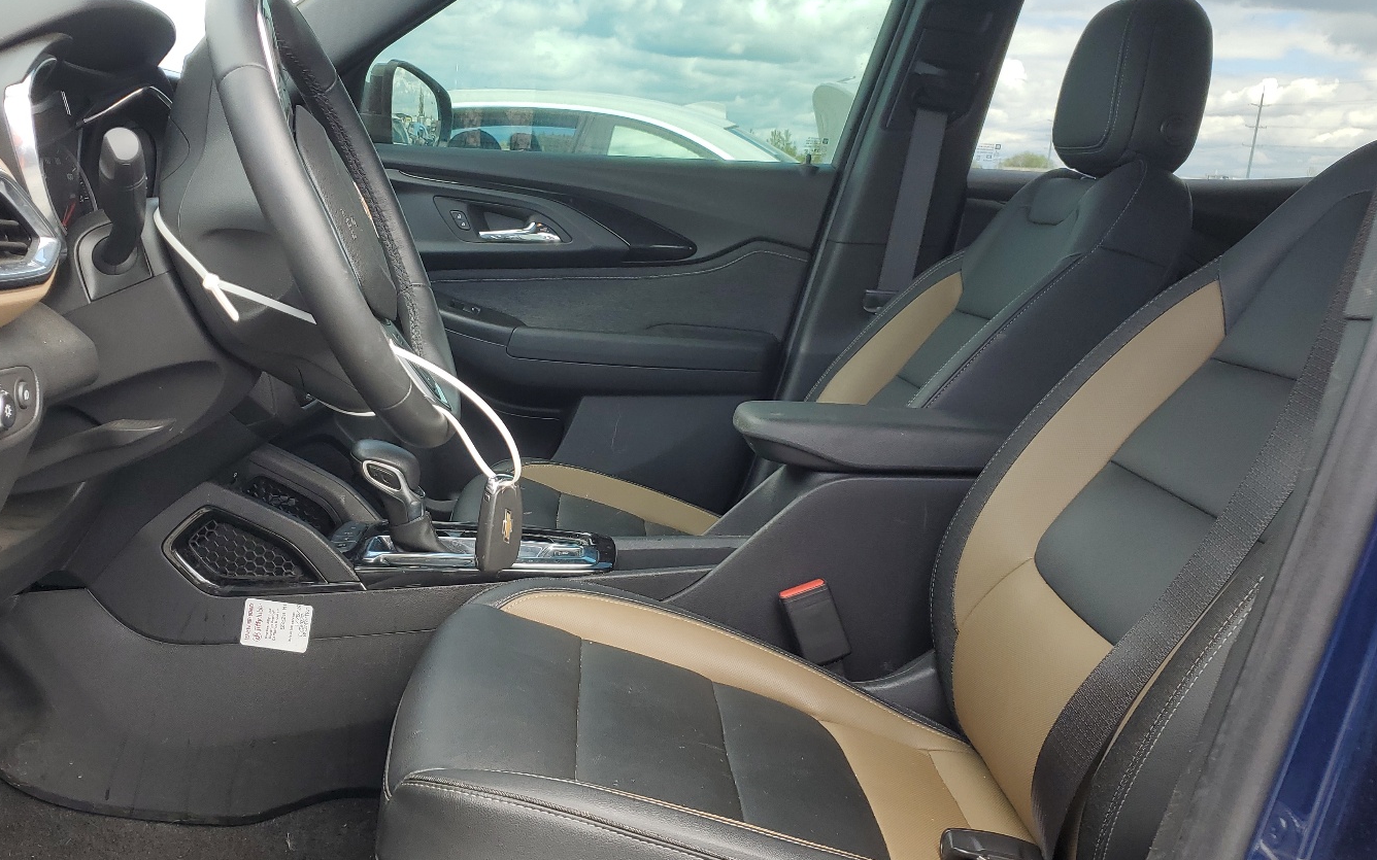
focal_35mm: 33
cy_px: 457
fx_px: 1238
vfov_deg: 38.3
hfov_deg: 57.9
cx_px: 596
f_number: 1.5
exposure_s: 1/323
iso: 50
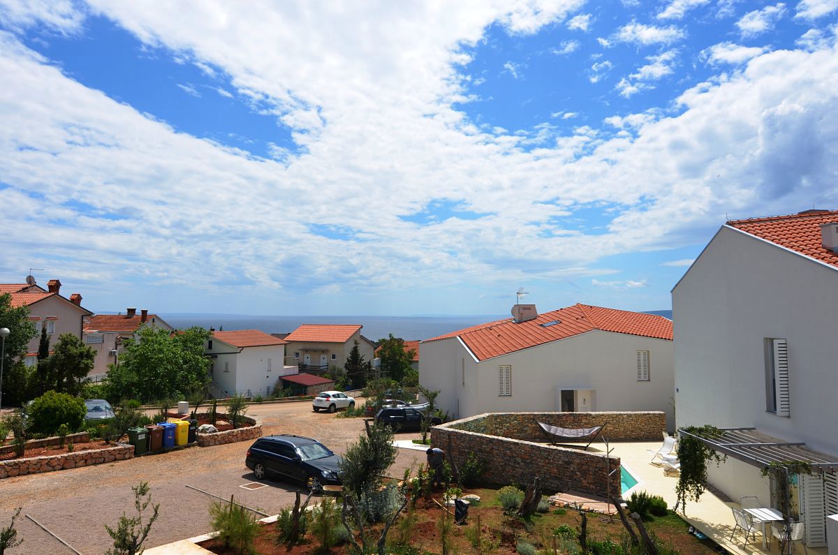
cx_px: 419
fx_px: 523
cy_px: 278
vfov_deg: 55.9
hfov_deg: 77.4
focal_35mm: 22
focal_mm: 15
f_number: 10
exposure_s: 1/400
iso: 100
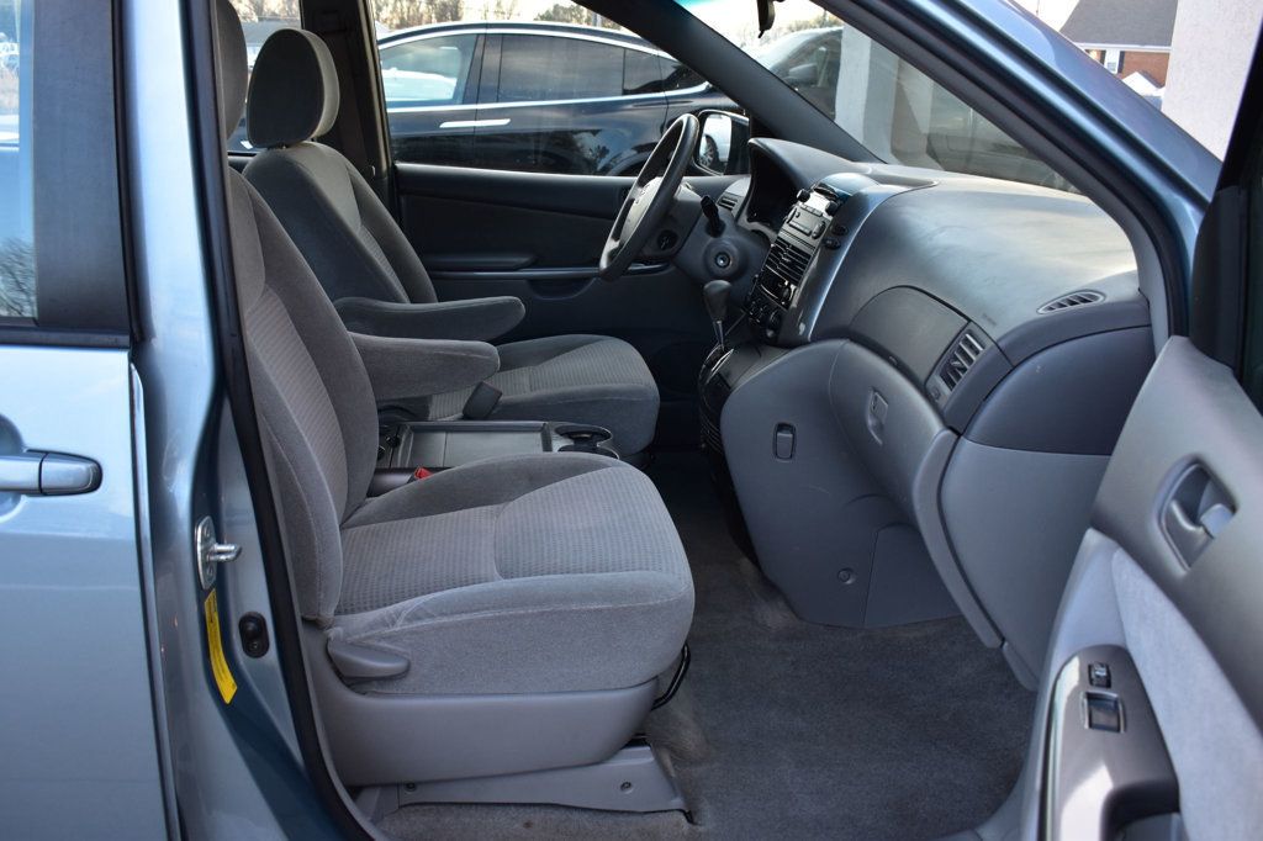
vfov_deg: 41.7
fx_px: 1105
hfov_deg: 59.5
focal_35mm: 32
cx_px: 632
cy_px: 420
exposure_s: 1/25
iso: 400
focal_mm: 21
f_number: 7.1
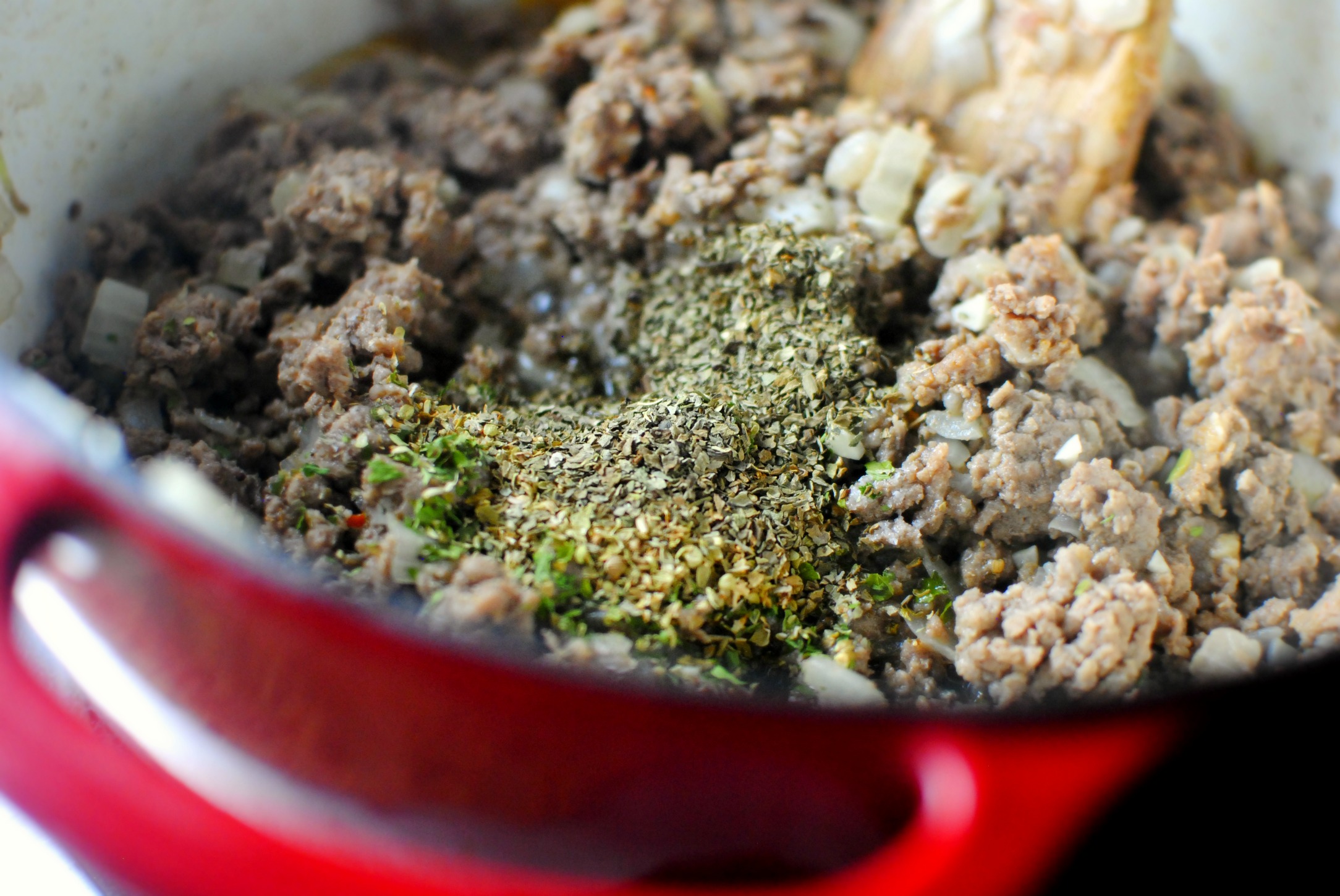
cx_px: 670
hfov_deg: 37.8
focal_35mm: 52
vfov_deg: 25.8
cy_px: 448
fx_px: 1956
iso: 800
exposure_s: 1/160
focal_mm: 35
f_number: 2.2
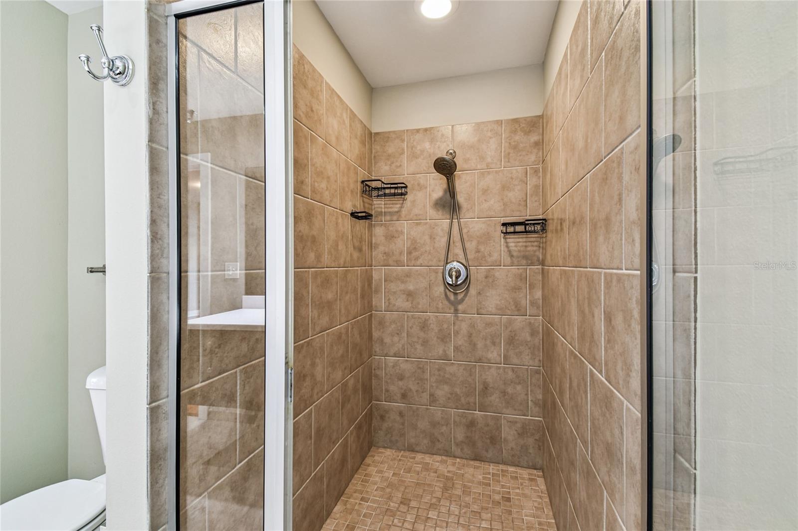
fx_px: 332
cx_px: 399
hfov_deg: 100.4
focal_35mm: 15
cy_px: 266
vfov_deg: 77.3
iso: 100
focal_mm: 10
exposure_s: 1/3.33
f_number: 7.1
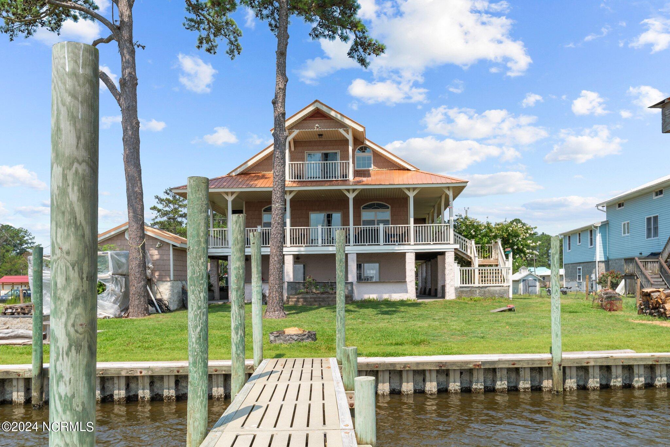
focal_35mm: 31
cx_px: 335
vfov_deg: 42.4
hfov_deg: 60.3
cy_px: 224
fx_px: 577
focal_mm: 31
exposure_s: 1/640
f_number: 8
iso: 250
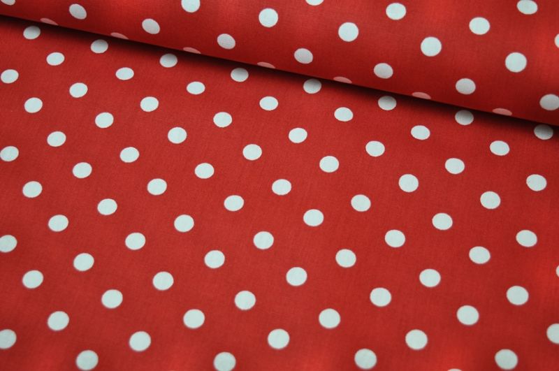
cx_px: 280
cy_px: 186
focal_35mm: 60
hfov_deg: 33.4
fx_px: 930
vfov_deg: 22.6
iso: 400
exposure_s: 1/80
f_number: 4.8
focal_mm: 40
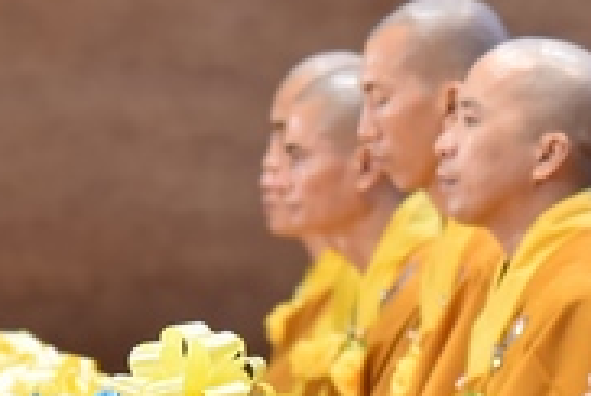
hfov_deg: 4.8
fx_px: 7038
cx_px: 578
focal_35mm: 428
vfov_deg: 3.2
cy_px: 156
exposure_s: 1/100
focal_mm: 120
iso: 1250
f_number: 4
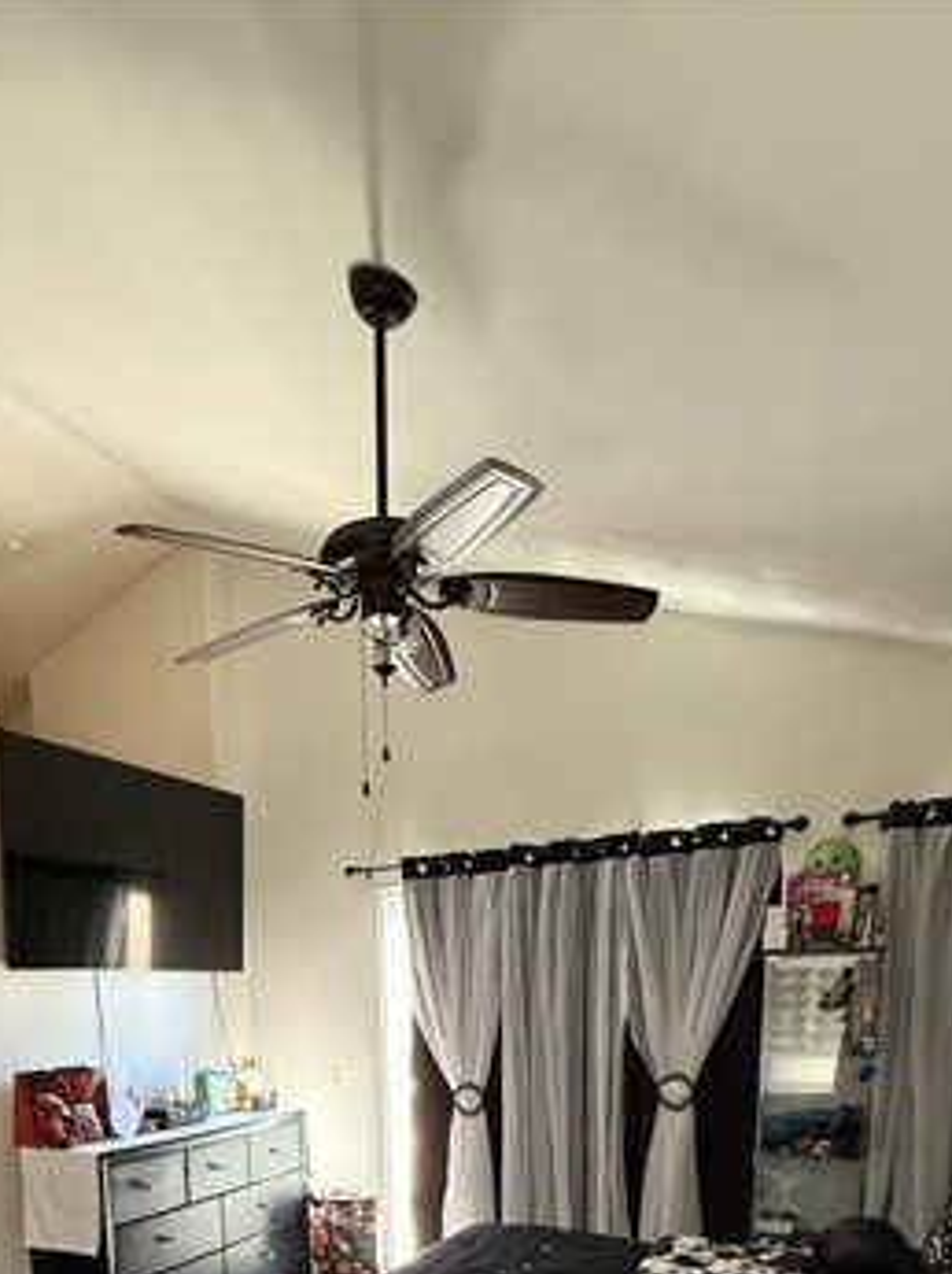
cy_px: 1174
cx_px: 387
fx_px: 955
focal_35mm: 26
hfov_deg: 52.7
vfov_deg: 56.8
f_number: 2.2
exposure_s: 1/60
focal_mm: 2.22
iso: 500
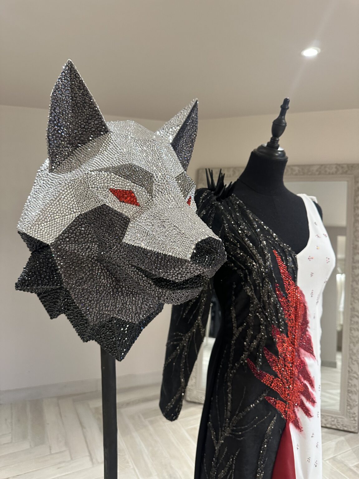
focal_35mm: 24
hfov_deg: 56.8
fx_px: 332
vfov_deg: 71.6
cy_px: 240
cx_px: 180
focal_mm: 6.86
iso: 320
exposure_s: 1/60
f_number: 1.78
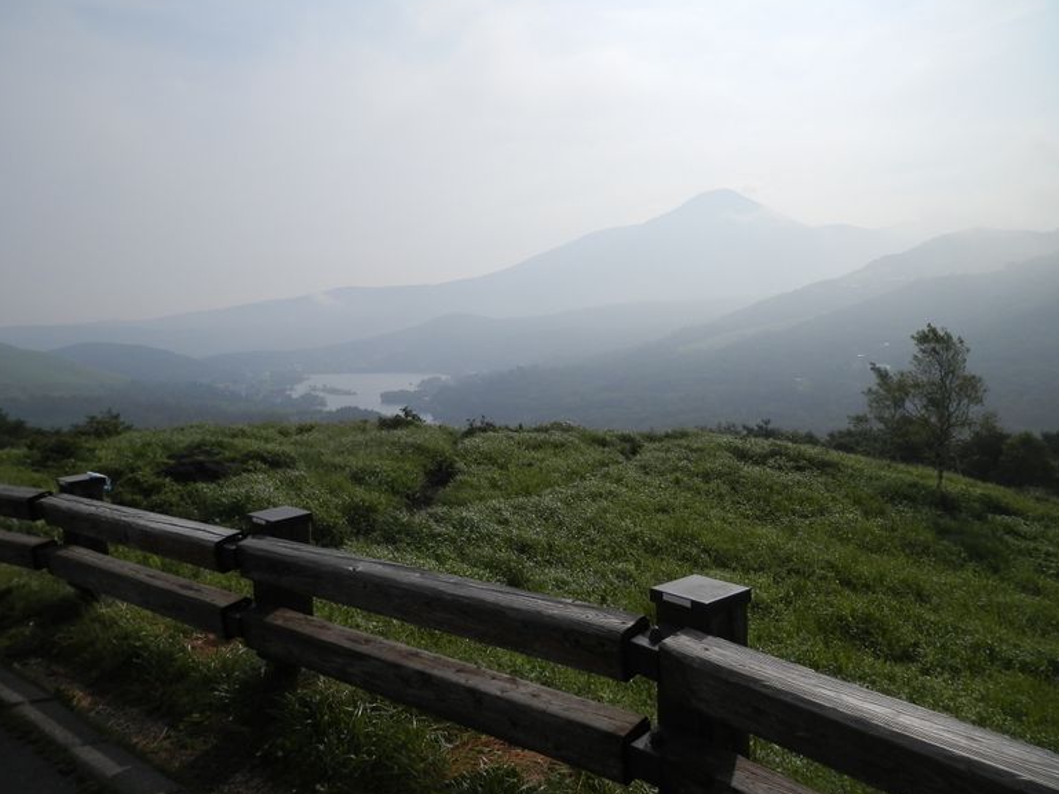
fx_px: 796
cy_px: 399
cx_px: 516
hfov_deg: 67.3
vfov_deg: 53.1
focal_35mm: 26
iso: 80
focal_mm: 4.5
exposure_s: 1/400
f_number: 8.7
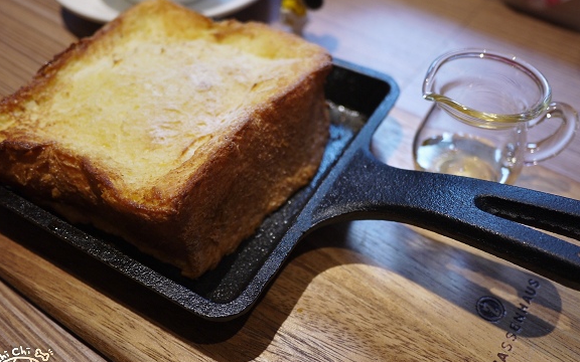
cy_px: 182
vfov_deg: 38.3
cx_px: 297
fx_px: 522
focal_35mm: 33
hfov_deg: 58.1
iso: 100
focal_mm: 14
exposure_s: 1/80
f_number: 2.5
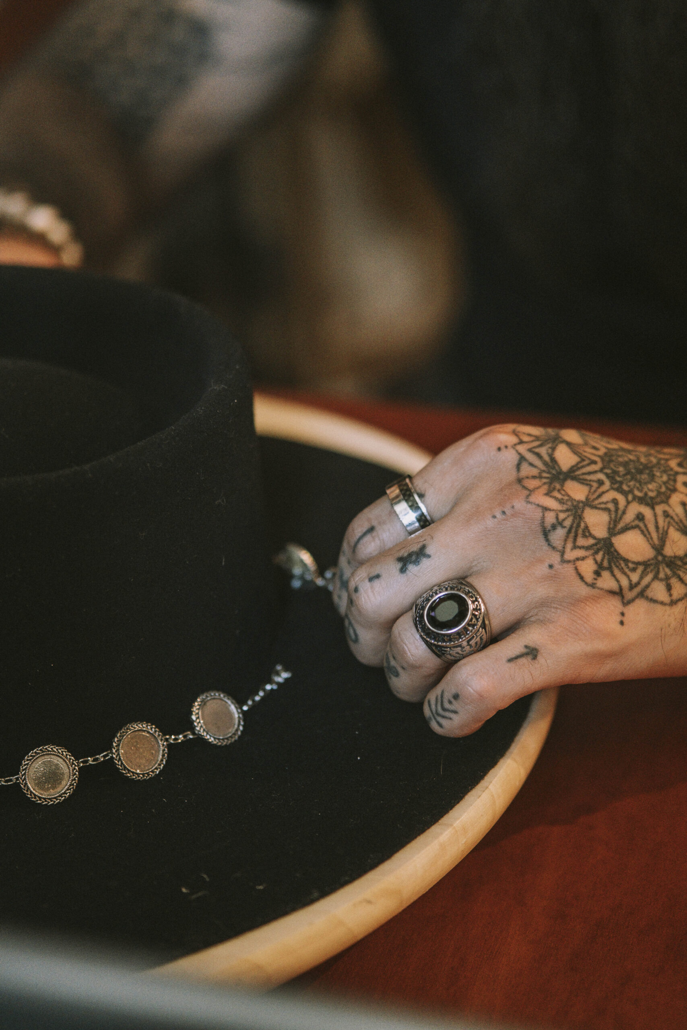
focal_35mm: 75
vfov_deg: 27.0
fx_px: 2146
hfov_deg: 18.2
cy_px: 515
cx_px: 344
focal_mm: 50
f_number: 2
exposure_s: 1/125
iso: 3200
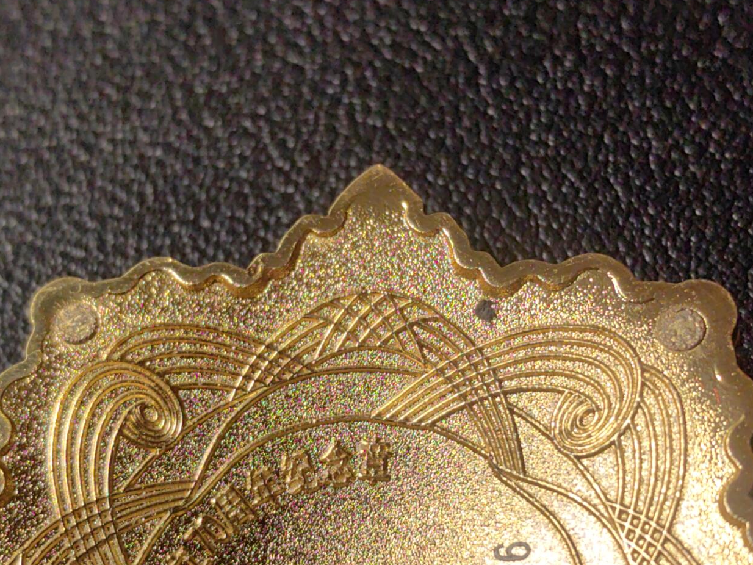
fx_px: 1654
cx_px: 376
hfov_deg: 25.7
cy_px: 301
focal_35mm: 76
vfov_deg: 19.4
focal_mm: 5.75
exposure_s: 1/287
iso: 50
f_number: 2
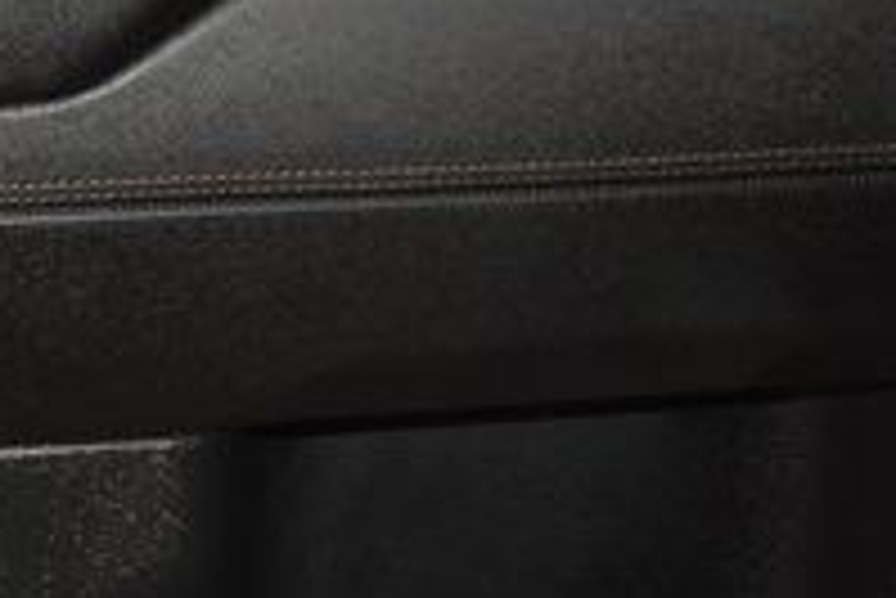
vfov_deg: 11.4
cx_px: 194
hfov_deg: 16.8
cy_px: 200
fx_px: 3004
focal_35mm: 121
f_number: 3.8
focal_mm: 25
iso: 2200
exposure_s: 1/125
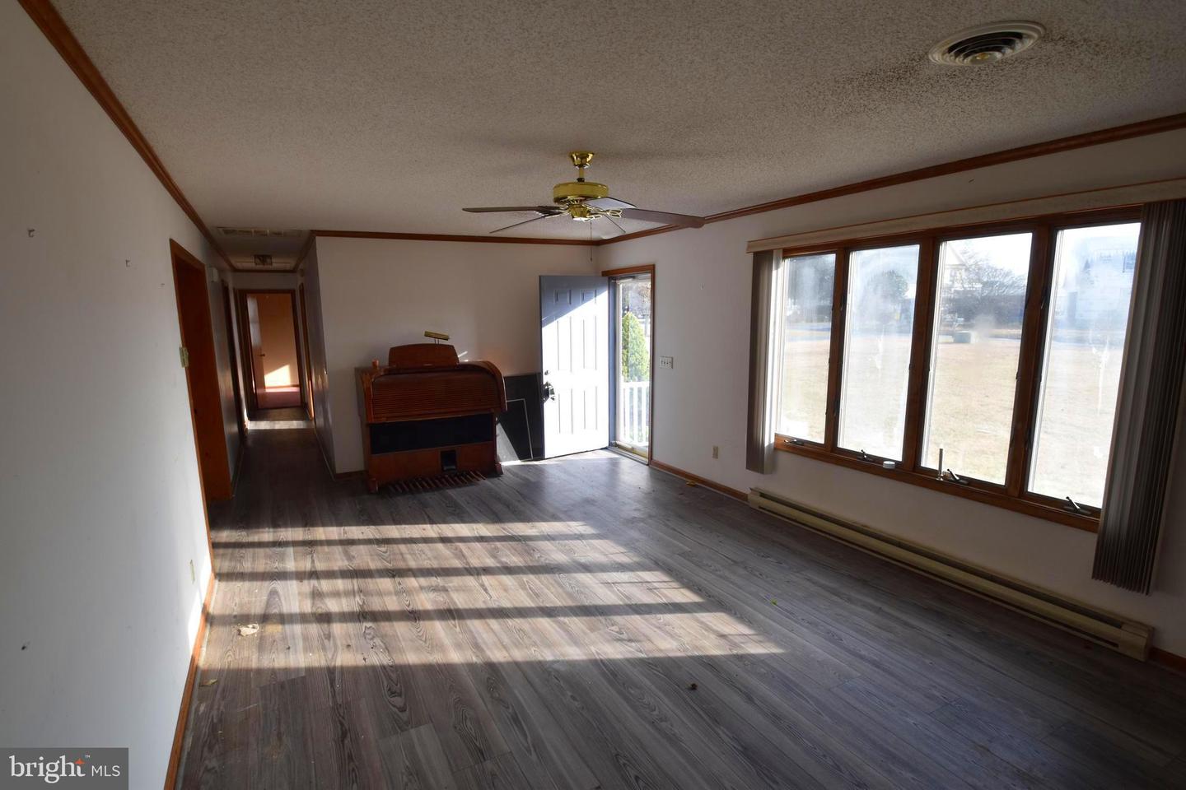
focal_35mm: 17
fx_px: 568
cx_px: 593
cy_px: 395
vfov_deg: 69.7
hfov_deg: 92.4
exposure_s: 1/200
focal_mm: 11.5
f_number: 7.1
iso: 400
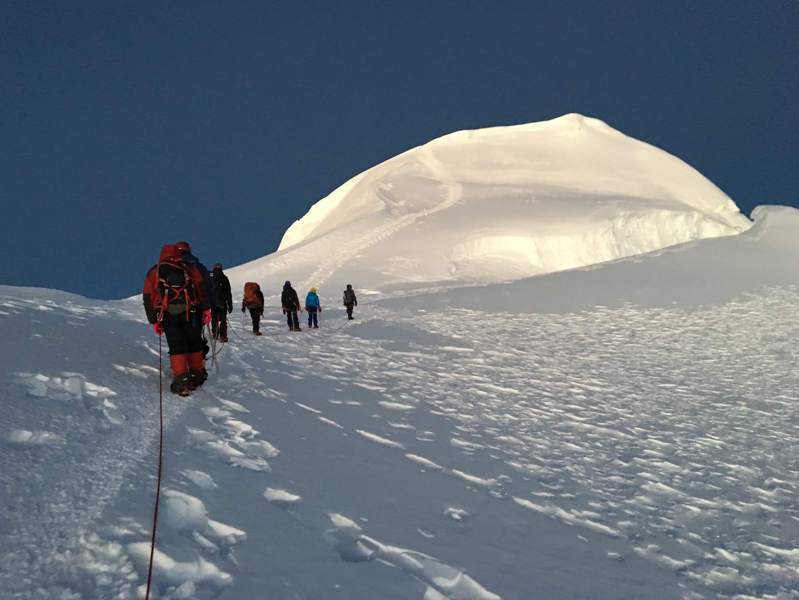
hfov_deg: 60.0
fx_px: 692
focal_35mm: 30
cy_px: 292
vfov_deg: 46.8
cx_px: 394
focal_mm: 4.15
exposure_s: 1/25
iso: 250
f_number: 2.2
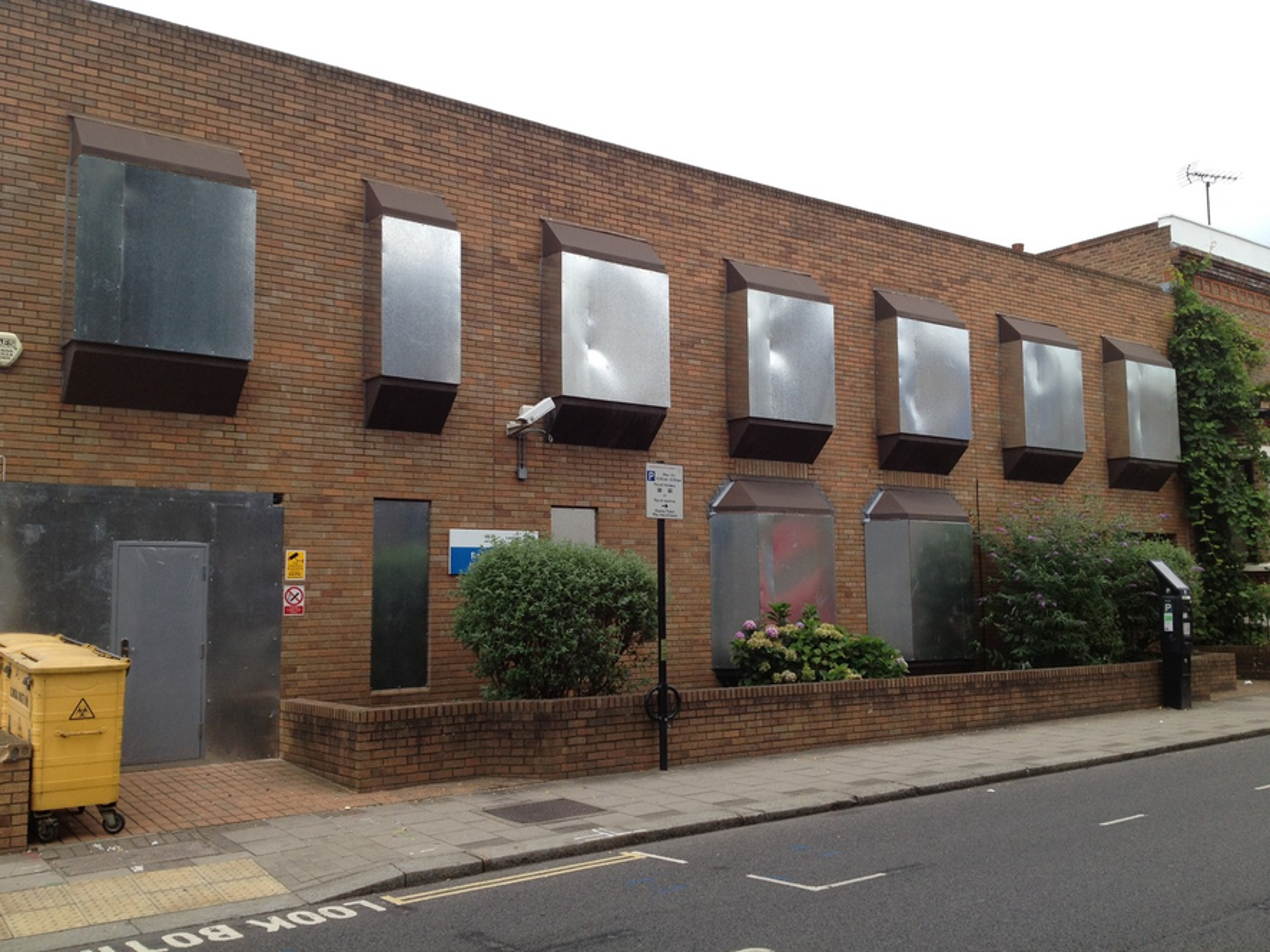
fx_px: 1284
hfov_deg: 52.6
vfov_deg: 40.7
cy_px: 476
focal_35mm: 35
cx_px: 635
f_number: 2.4
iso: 64
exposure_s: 1/120
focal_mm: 4.28
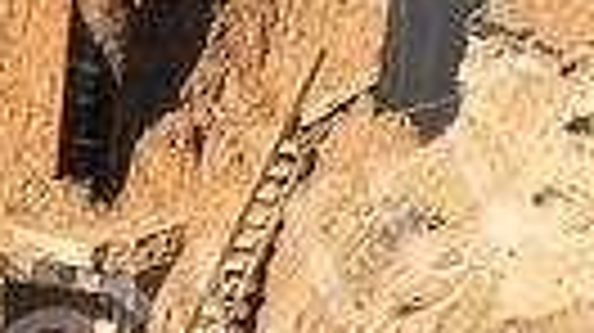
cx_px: -126
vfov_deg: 12.2
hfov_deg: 20.7
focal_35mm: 96
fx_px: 1511
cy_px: 450
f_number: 2.2
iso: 32
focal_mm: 4.15
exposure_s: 1/1236
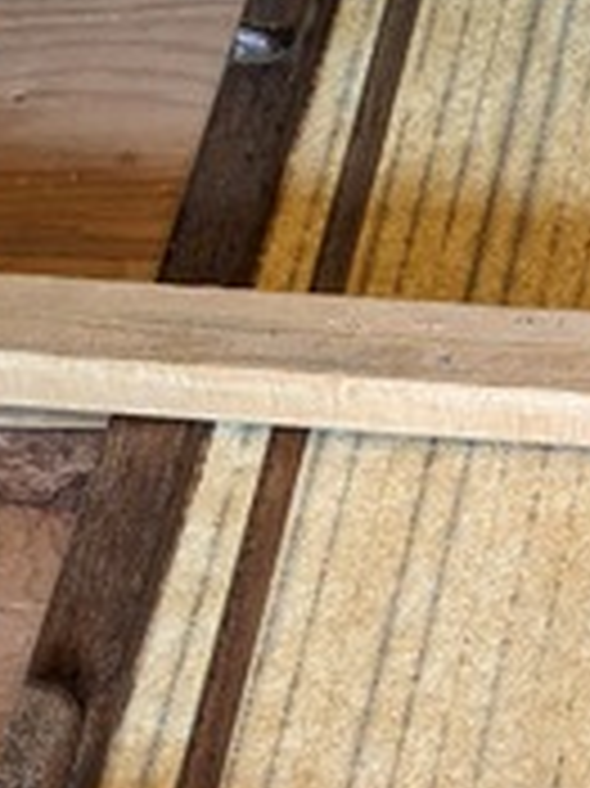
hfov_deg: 13.2
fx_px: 2503
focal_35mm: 110
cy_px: 941
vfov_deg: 17.1
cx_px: 655
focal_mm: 5.43
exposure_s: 1/24
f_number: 1.89
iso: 820
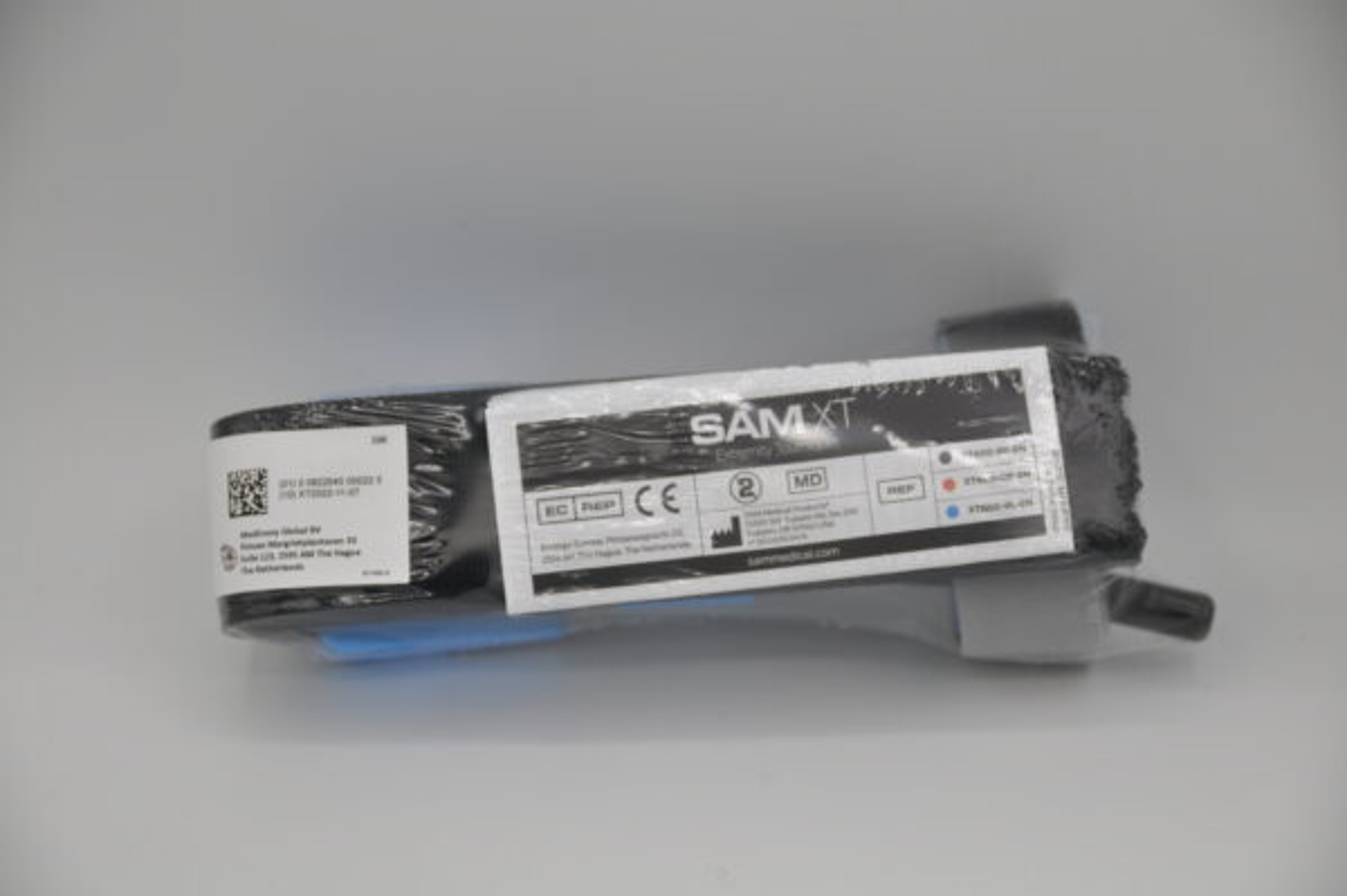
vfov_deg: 18.2
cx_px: 674
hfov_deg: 27.0
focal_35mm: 75
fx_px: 2804
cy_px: 448
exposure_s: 1/2000
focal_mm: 50
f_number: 2.8
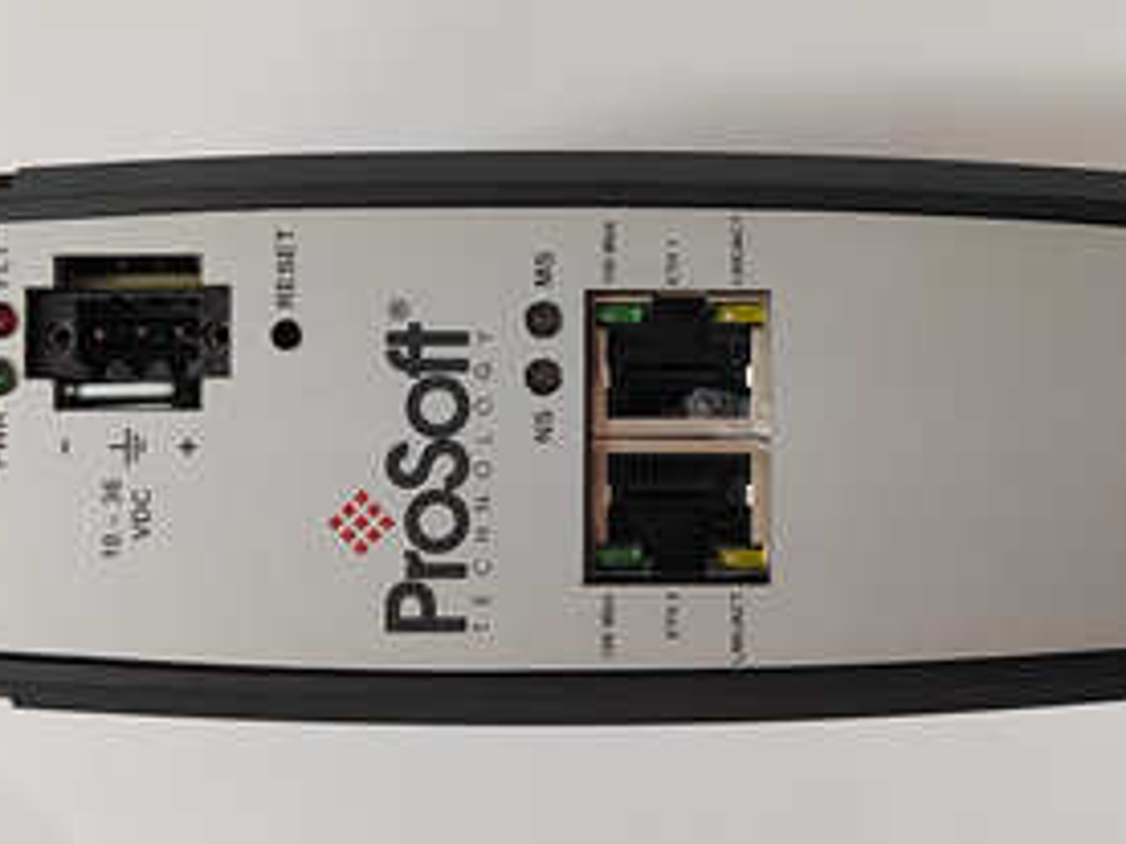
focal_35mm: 50
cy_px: 326
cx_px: 579
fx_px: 1626
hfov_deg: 38.2
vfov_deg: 29.0
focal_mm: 5.52
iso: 1378
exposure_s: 1/50
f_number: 1.9
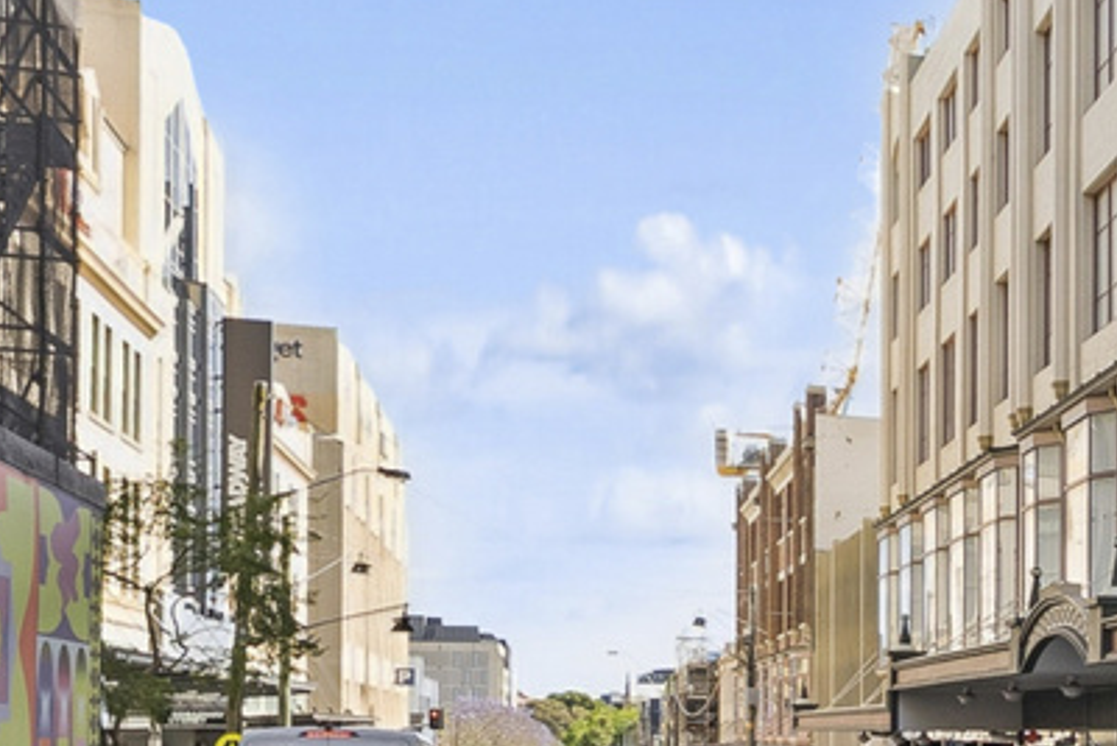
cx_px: 1346
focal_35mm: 56
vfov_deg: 24.1
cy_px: 518
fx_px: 1738
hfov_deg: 30.2
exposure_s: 1/400
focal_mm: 14
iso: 500
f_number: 5.6
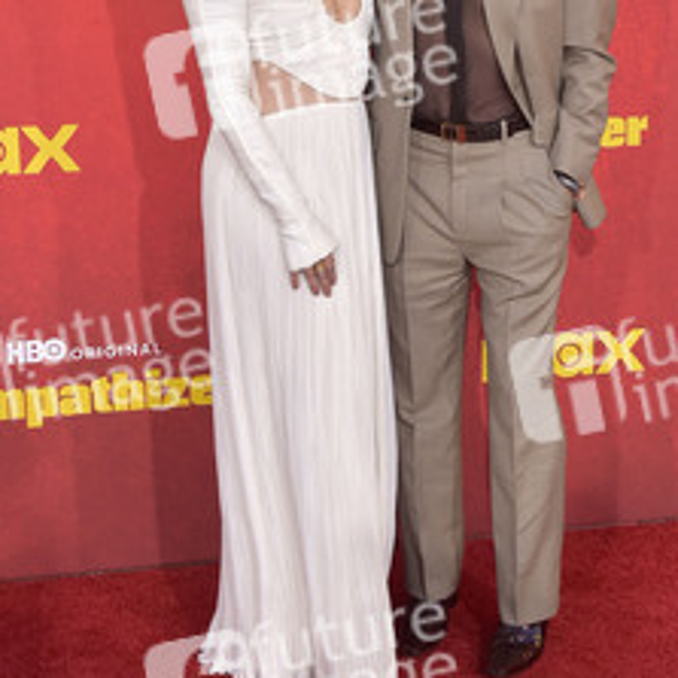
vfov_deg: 28.0
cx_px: 391
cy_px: 219
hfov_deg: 28.1
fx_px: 1352
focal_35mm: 61
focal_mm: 40
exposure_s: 1/1250
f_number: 6.3
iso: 1250
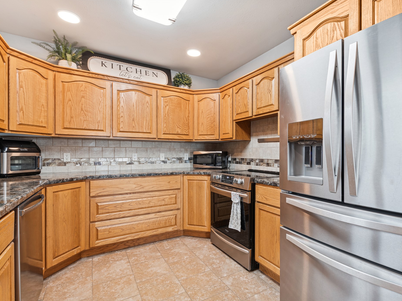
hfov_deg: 90.8
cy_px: 152
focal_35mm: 17
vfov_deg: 74.7
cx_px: 219
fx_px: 197
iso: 100
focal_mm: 10
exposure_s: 1/5
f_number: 6.3
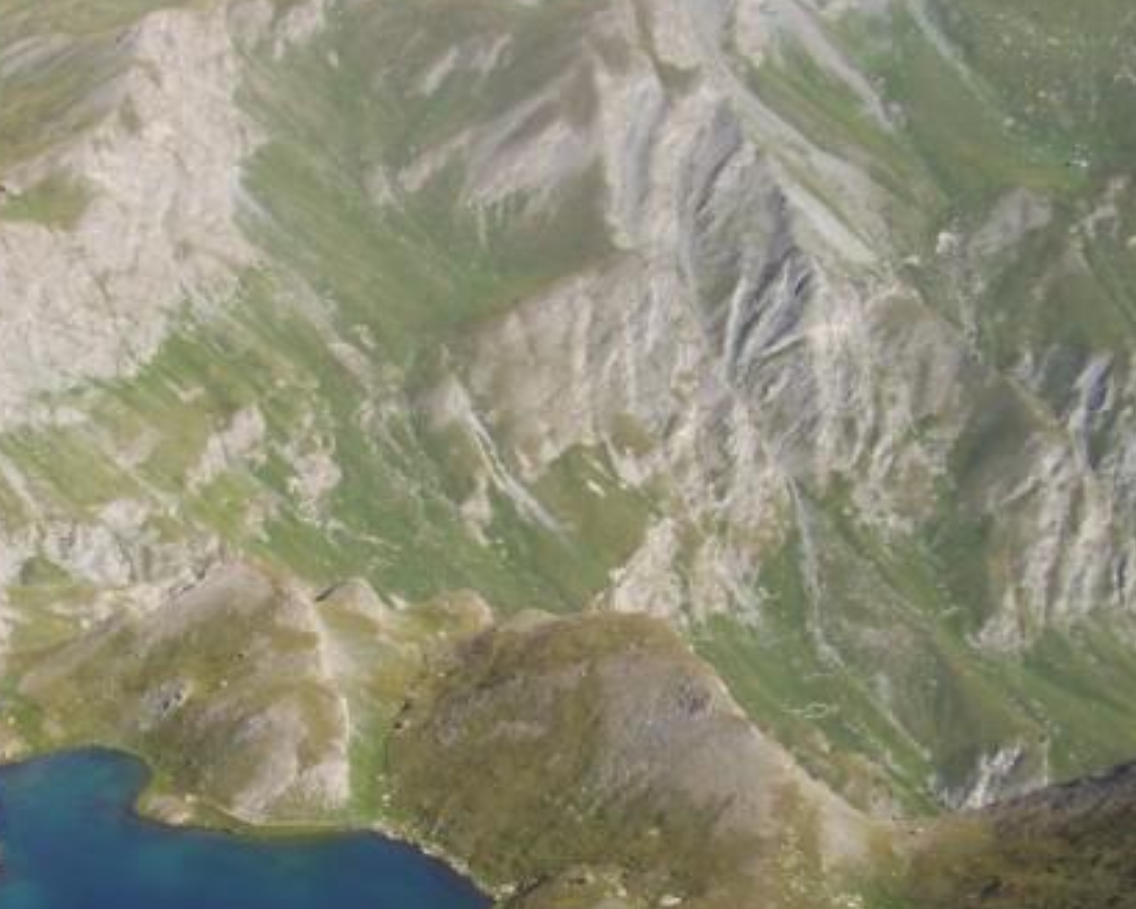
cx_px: 6
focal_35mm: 78
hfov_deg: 23.4
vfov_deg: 19.7
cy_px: 410
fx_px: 2622
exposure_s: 1/200
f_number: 5.6
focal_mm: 5.7
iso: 80
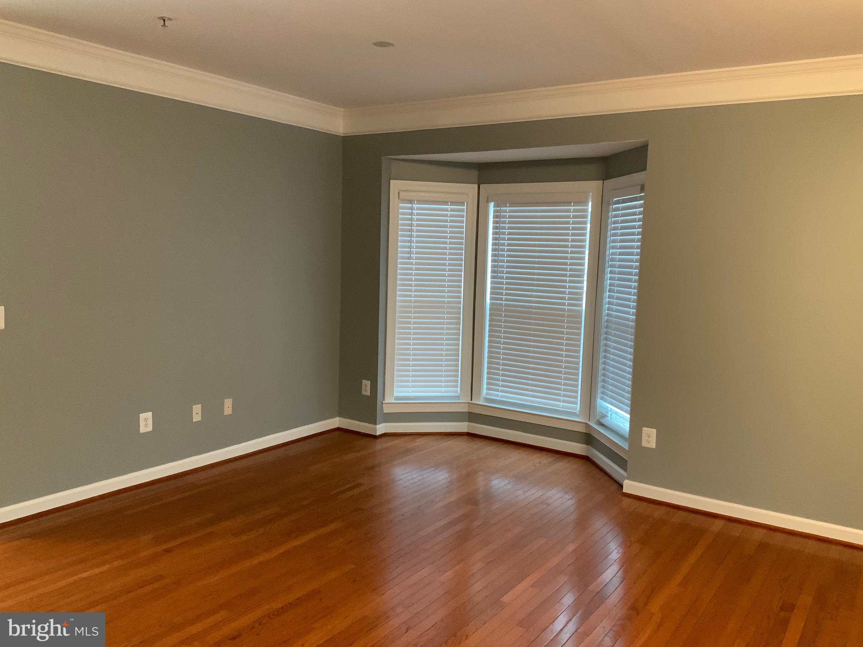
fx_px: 723
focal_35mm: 29
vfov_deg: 48.2
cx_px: 432
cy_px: 324
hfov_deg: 61.7
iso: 200
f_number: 1.8
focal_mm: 3
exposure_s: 1/40
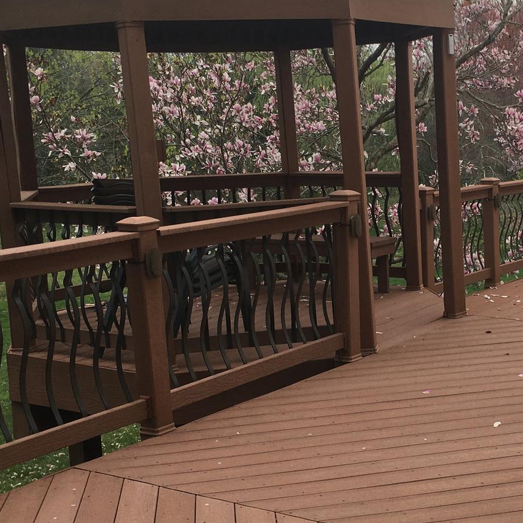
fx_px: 1043
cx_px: 417
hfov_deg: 27.6
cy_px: 295
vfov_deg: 28.1
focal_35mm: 61
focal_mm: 4.15
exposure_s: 1/509
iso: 25
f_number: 2.2
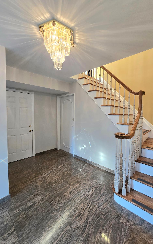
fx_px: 93
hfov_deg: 77.8
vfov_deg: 105.3
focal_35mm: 14
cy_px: 123
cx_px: 91
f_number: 2.2
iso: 125
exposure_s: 1/60.2
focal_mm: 2.2
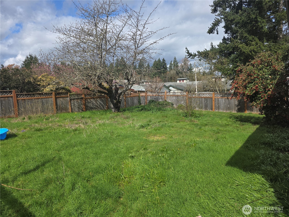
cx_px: 144
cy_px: 108
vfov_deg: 58.9
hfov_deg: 73.9
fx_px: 192
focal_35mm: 23
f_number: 1.7
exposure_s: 1/6809
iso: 80
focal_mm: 6.3
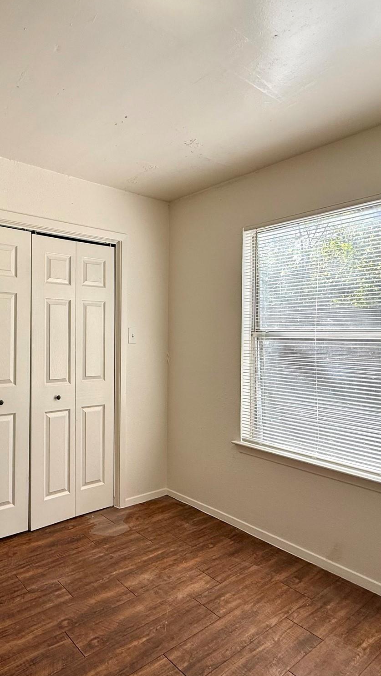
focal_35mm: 21
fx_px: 377
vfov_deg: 83.8
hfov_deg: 48.4
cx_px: 44
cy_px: 336
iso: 64
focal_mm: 2.22
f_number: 2.2
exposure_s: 1/122
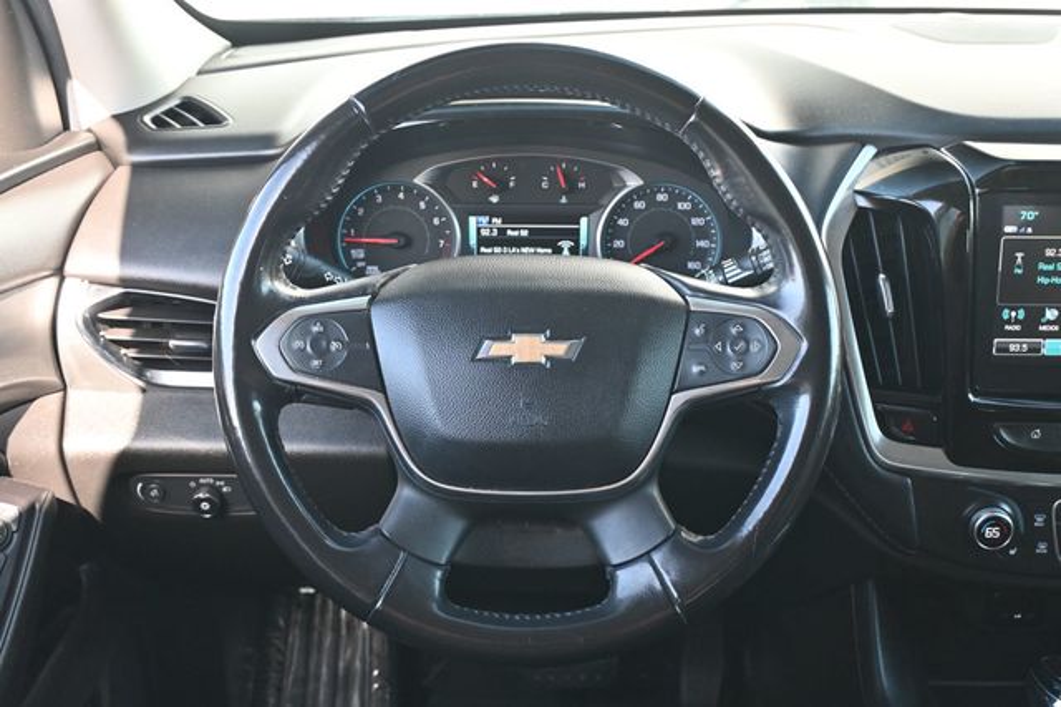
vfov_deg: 31.9
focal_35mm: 42
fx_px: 1237
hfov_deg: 46.4
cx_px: 530
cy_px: 354
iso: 720
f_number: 4.5
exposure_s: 1/125
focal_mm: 28
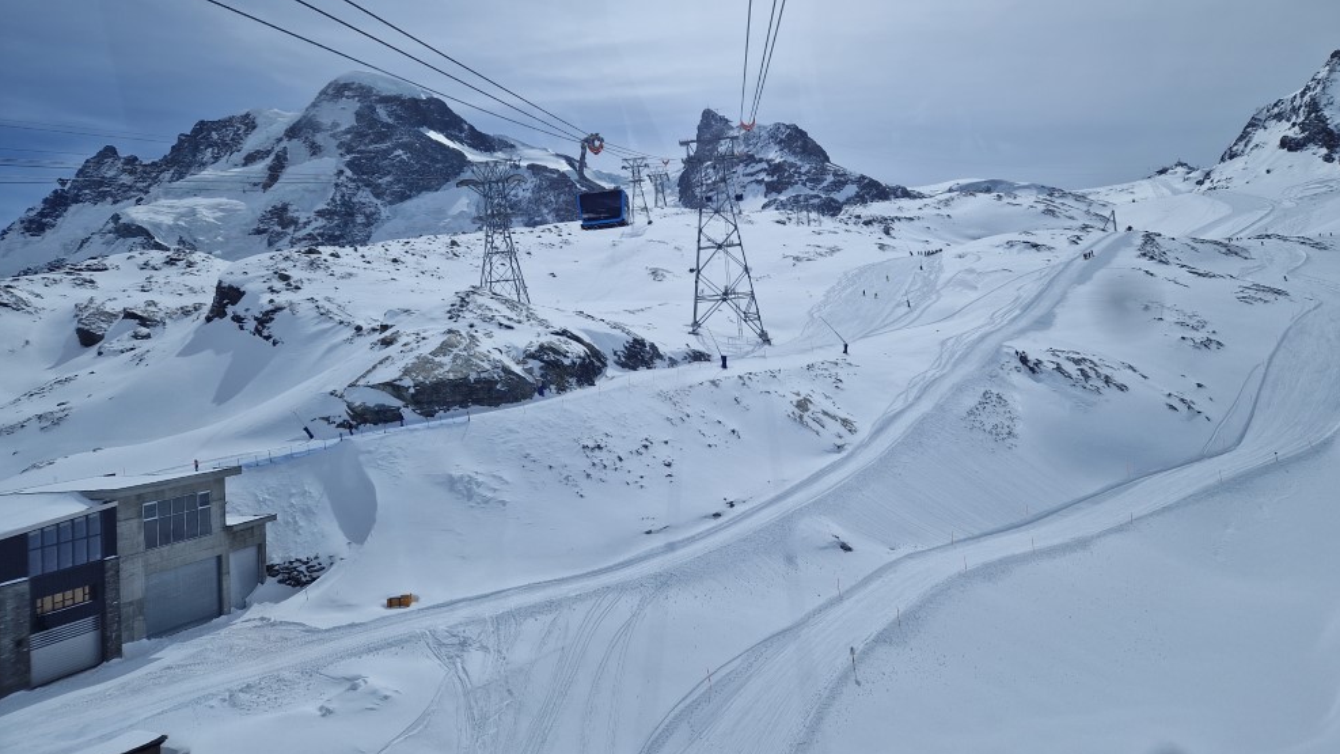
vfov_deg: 43.8
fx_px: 924
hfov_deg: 71.9
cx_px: 691
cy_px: 261
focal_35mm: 26
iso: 50
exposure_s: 1/1660
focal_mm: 5.4
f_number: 1.8
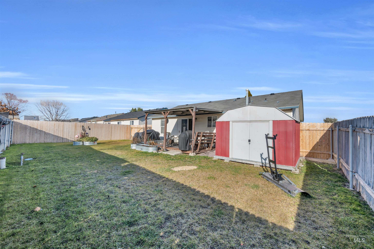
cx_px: 187
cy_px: 124
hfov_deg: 104.3
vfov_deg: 81.2
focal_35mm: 14
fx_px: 145
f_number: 10
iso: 100
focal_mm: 14
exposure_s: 1/125
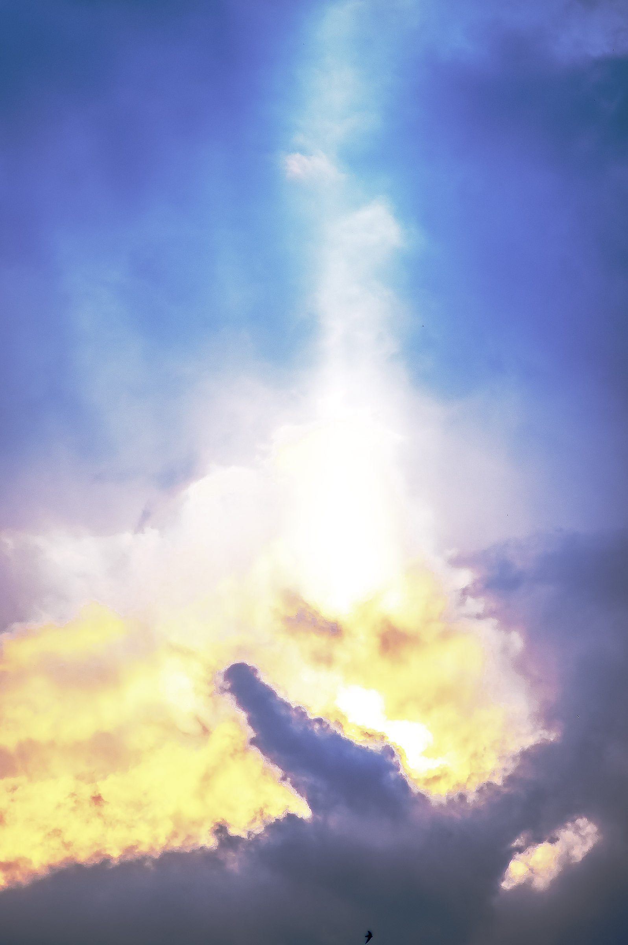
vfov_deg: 10.2
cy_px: 472
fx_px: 5294
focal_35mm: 202
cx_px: 314
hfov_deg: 6.8
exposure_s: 1/640
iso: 100
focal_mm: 135
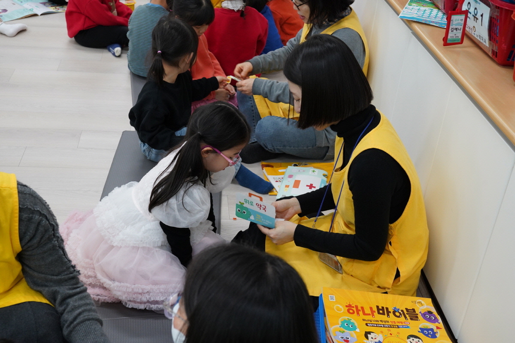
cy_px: 172
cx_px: 258
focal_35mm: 47
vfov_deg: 28.6
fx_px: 672
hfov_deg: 41.9
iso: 2500
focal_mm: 47
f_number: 7.1
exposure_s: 1/80
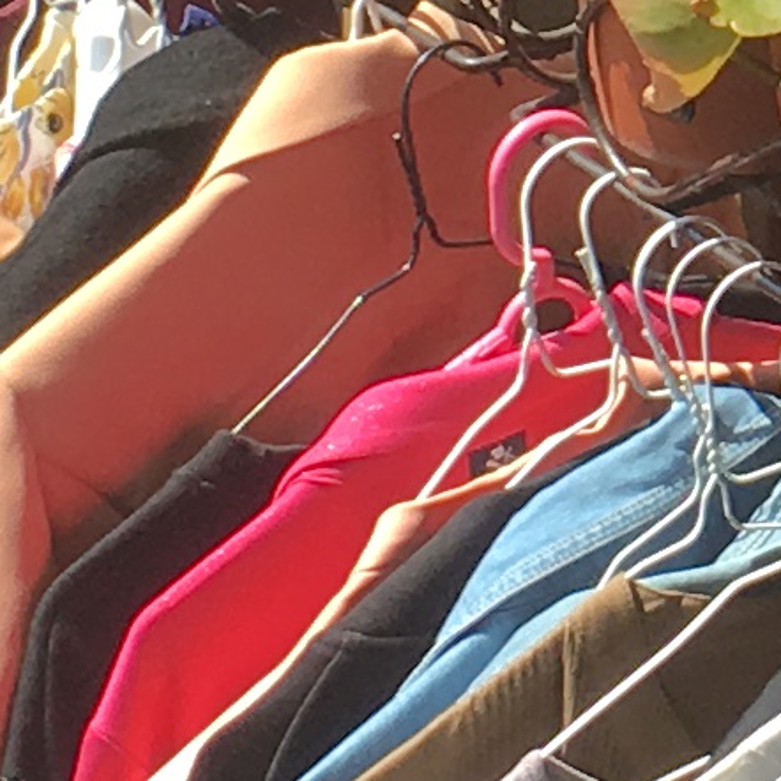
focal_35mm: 234
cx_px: 1300
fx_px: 5973
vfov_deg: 7.4
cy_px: -228
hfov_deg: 7.3
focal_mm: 4.15
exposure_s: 1/646
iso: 25
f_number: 2.2
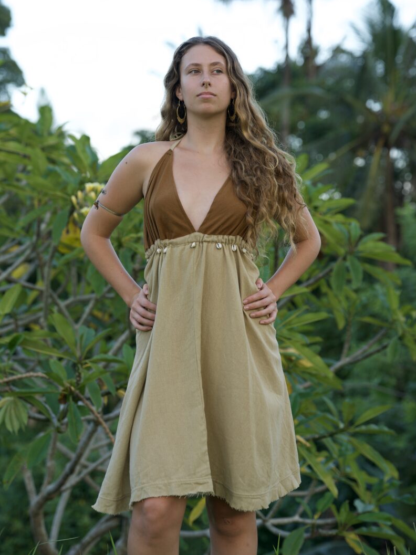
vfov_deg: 20.7
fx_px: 1523
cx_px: 210
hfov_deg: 15.6
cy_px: 272
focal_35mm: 95
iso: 160
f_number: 4
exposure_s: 1/160
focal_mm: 87
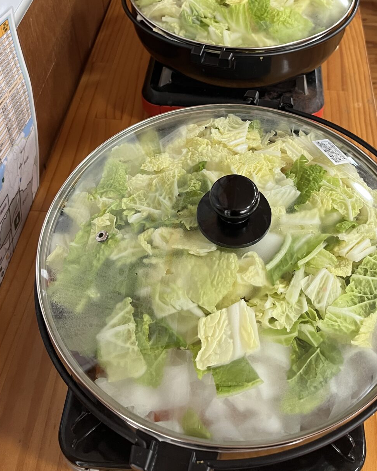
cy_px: 123
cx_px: 217
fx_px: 558
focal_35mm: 40
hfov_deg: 37.3
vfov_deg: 44.4
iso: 250
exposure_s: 1/59
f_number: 1.6
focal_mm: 5.1
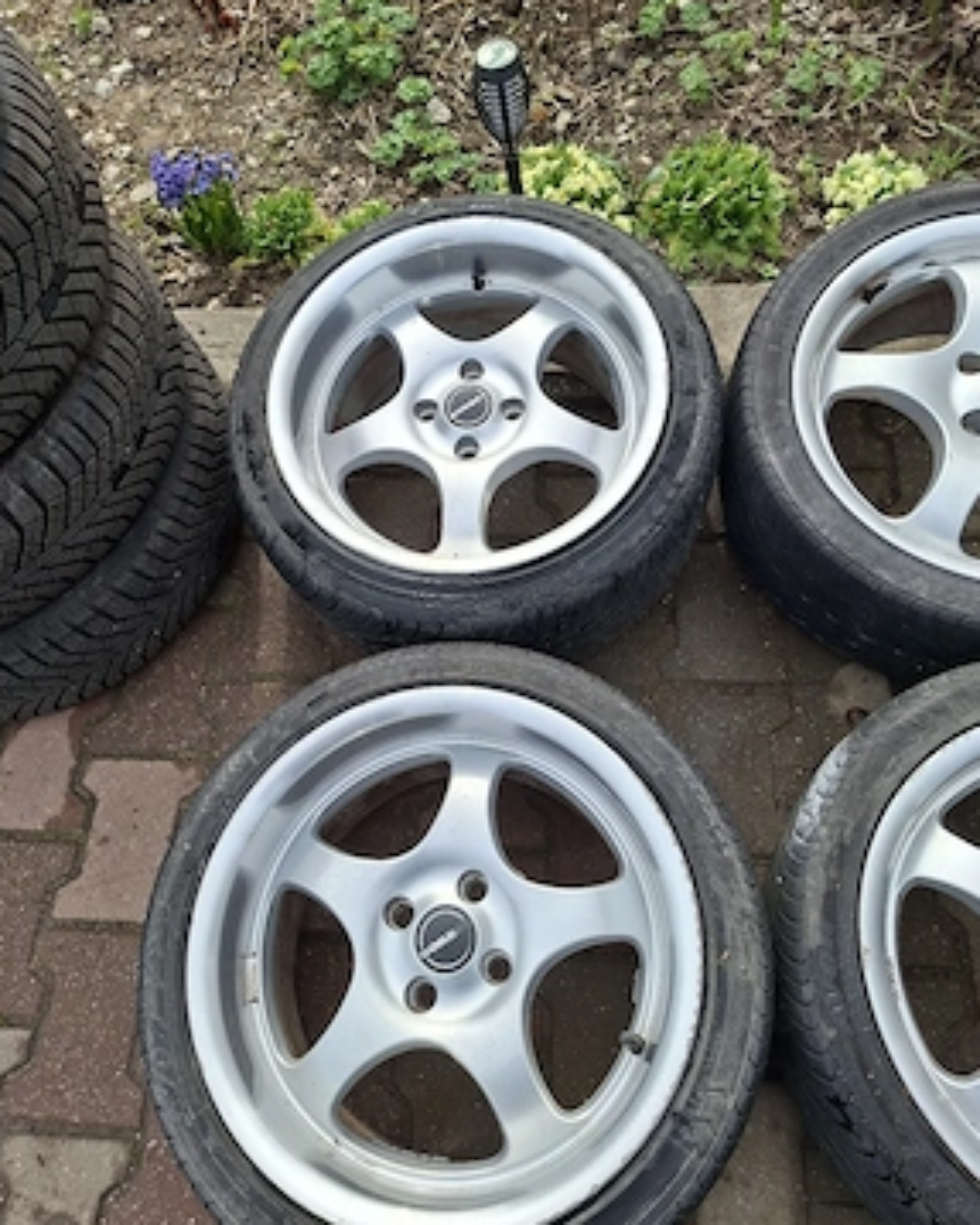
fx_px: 907
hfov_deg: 56.8
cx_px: 492
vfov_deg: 68.1
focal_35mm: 25
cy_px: 590
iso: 50
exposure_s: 1/1250
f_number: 1.8
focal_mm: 5.54
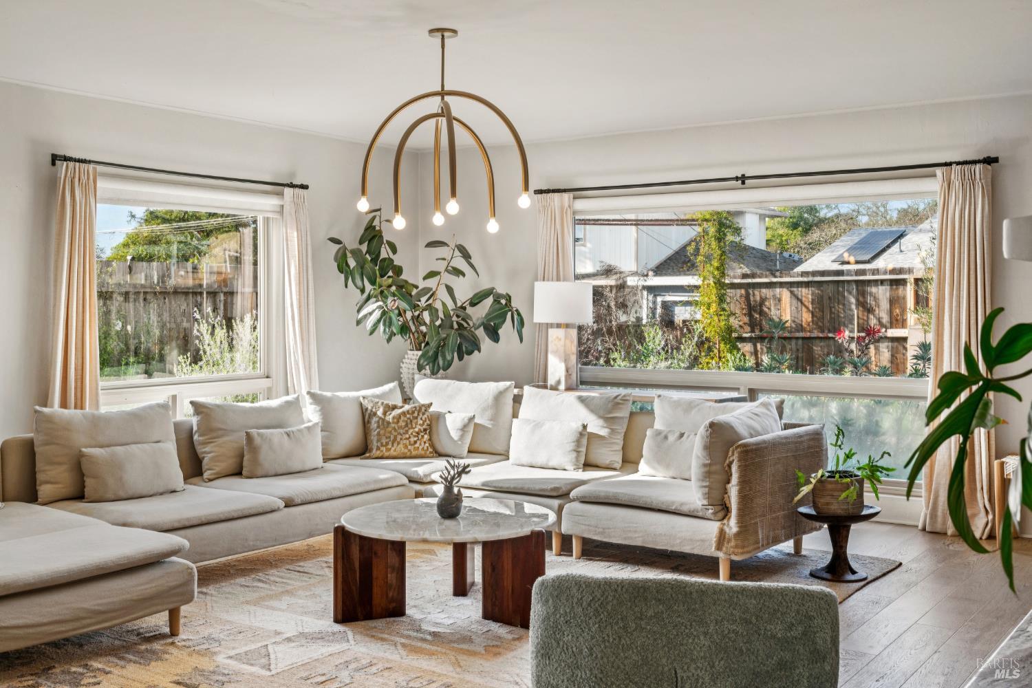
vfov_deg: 34.2
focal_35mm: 39
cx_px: 516
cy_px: 344
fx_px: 1118
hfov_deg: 49.6
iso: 320
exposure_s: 1/40
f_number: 11
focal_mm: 39
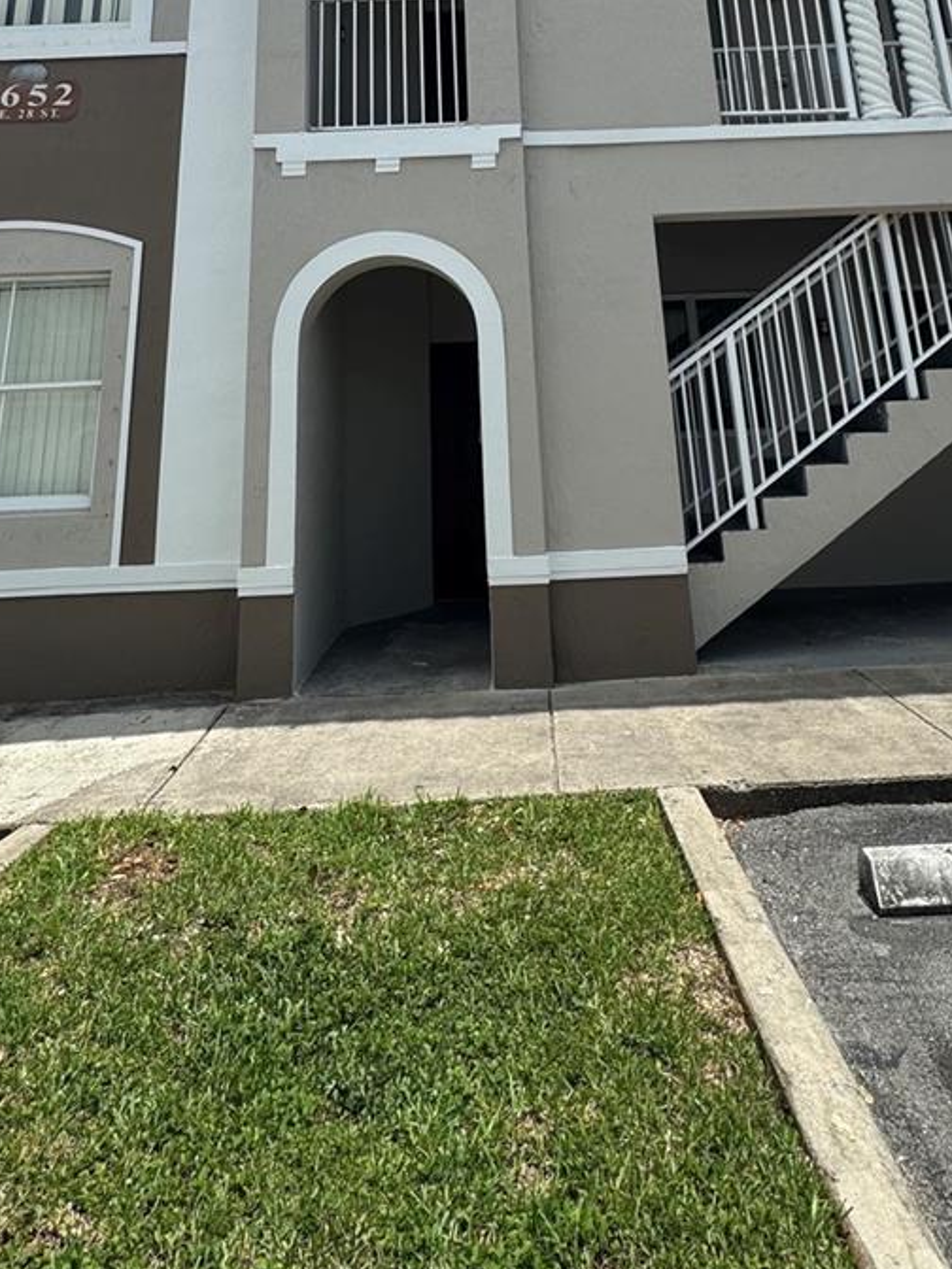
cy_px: 151
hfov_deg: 54.9
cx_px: 487
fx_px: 917
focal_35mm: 25
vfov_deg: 60.0
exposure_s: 1/1880
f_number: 2.2
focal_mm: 2.22
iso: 50
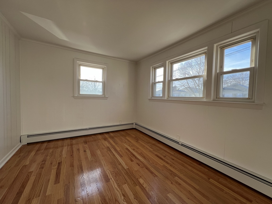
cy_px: 102
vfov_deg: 89.9
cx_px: 136
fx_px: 102
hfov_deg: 106.2
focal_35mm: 13
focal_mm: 1.57
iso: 32
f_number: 1.8
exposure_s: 1/132
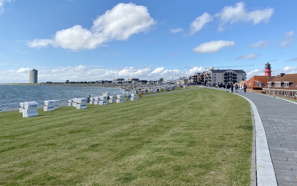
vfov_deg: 44.4
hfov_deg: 66.5
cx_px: 146
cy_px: 76
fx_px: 227
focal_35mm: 28
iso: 32
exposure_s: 1/3731
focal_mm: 4.25
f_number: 1.8
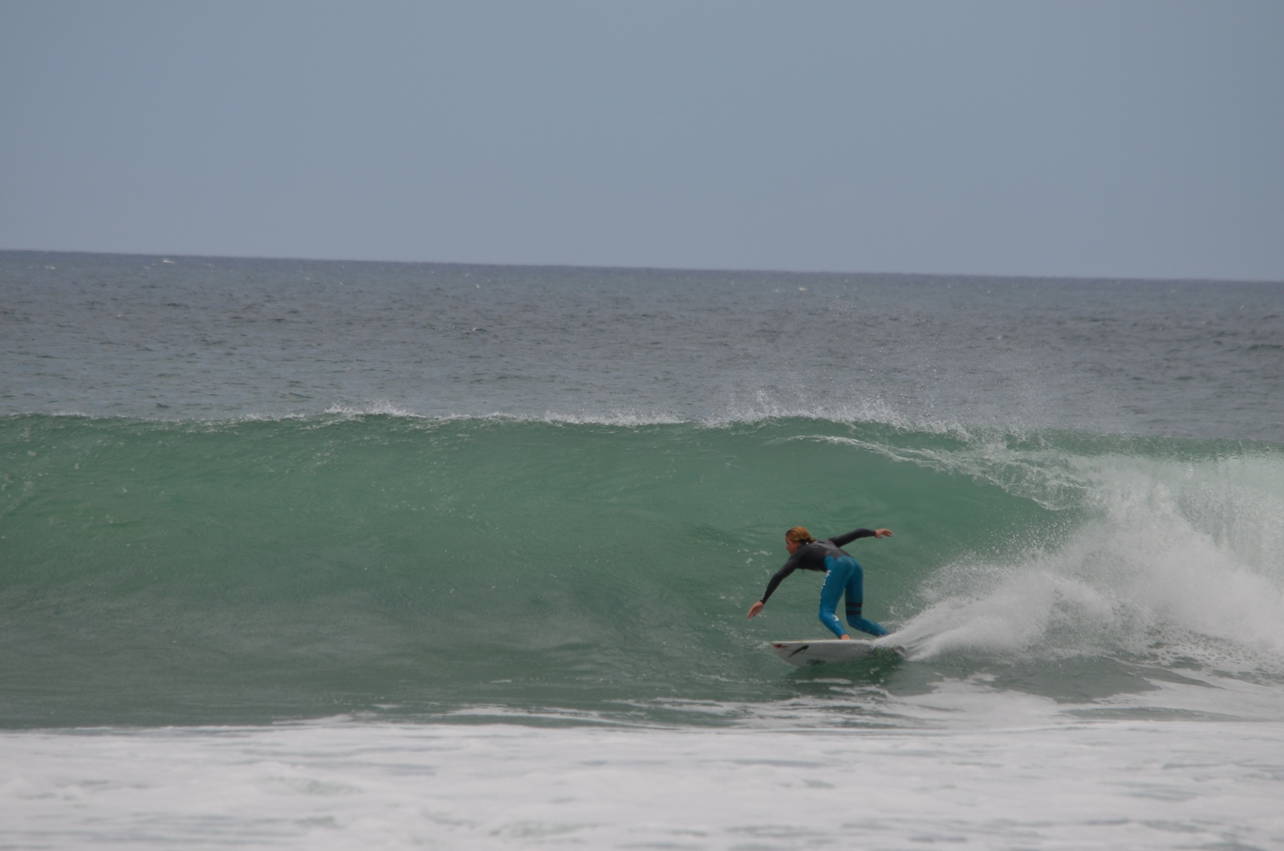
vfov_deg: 3.0
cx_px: 642
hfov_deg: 4.6
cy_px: 426
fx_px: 16018
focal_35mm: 450
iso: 250
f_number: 8
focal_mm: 300
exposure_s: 1/2000
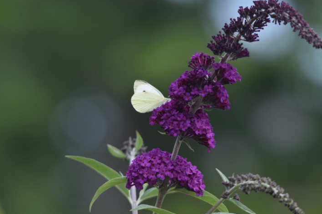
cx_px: 160
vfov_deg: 3.1
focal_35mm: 442
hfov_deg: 4.7
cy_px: 107
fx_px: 3951
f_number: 6
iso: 800
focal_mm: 290
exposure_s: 1/1600
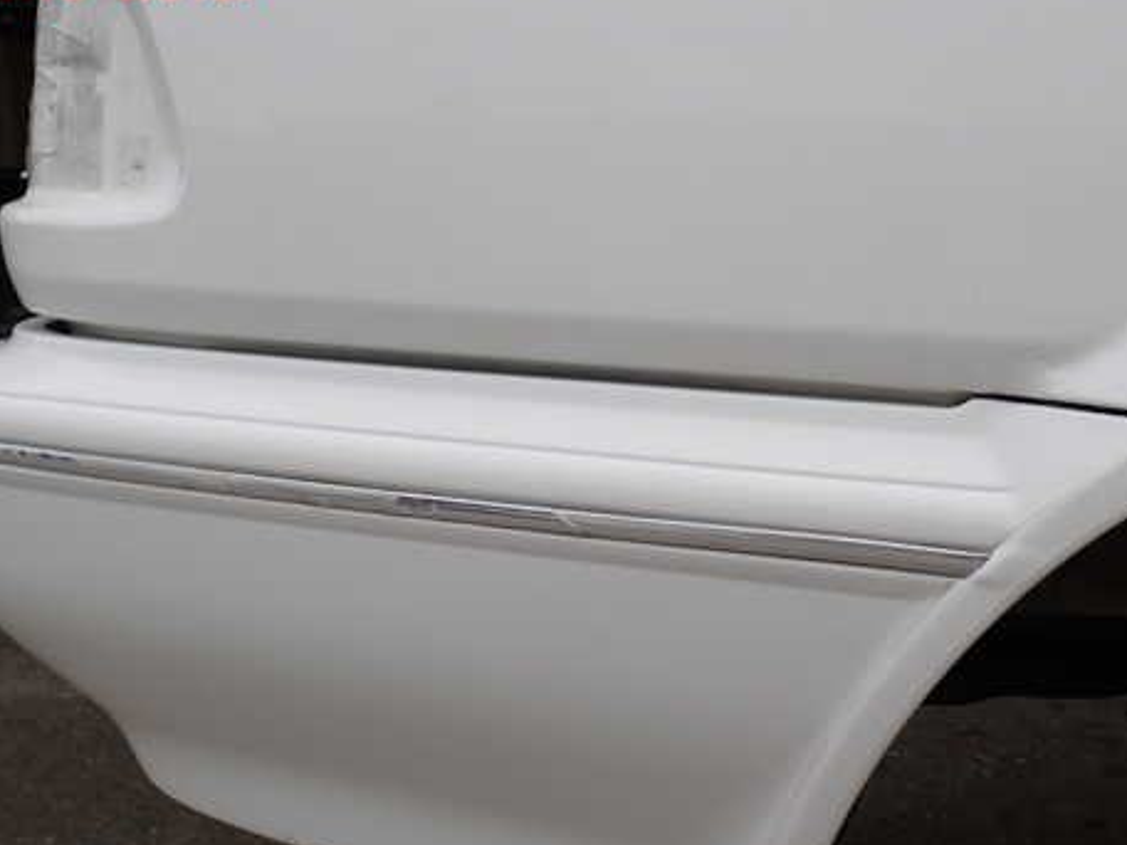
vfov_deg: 29.0
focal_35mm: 50
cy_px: 504
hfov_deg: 38.2
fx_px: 1628
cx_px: 541
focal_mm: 6.83
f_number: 3.5
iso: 100
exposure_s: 1/640
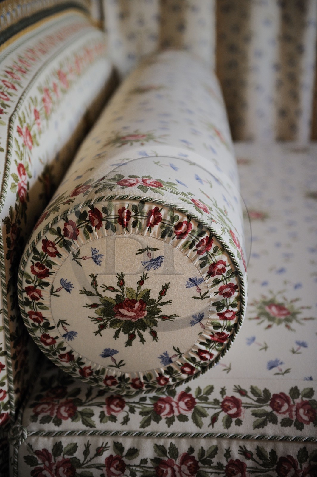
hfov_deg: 28.0
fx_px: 635
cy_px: 238
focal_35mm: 48
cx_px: 158
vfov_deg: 41.1
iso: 800
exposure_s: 1/30
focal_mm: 48
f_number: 2.8
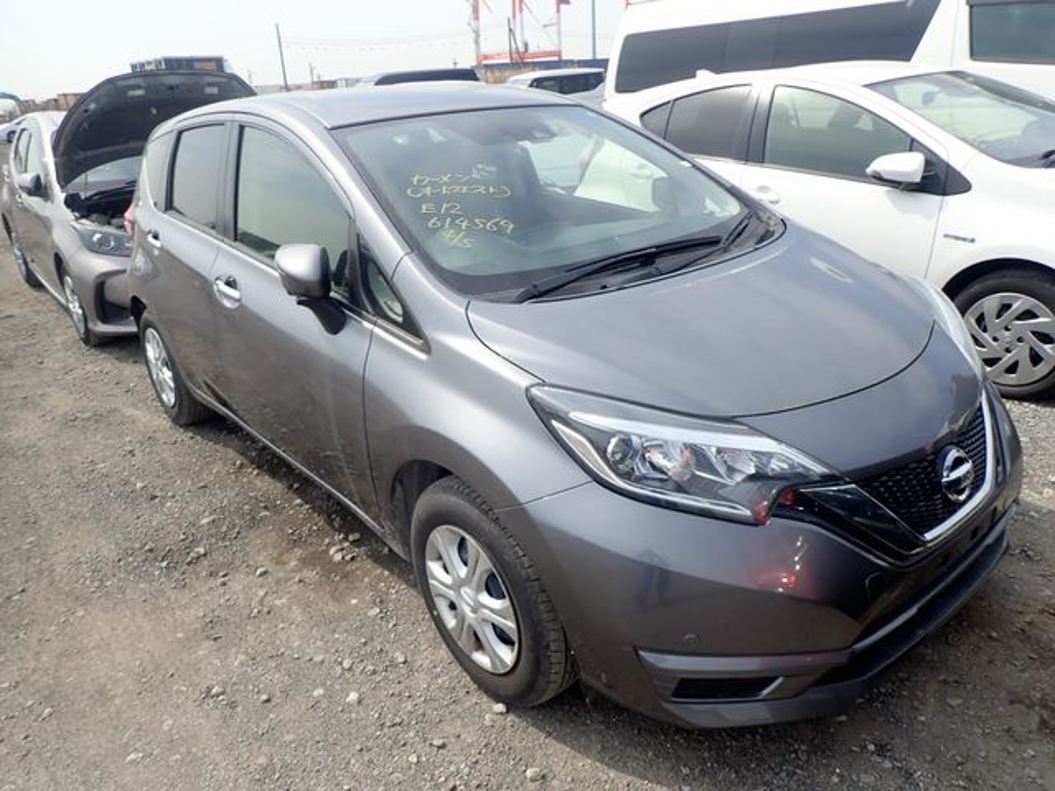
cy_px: 396
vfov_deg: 54.9
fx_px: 762
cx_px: 528
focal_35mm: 25
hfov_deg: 69.4
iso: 100
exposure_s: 1/800
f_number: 2.8
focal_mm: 4.5
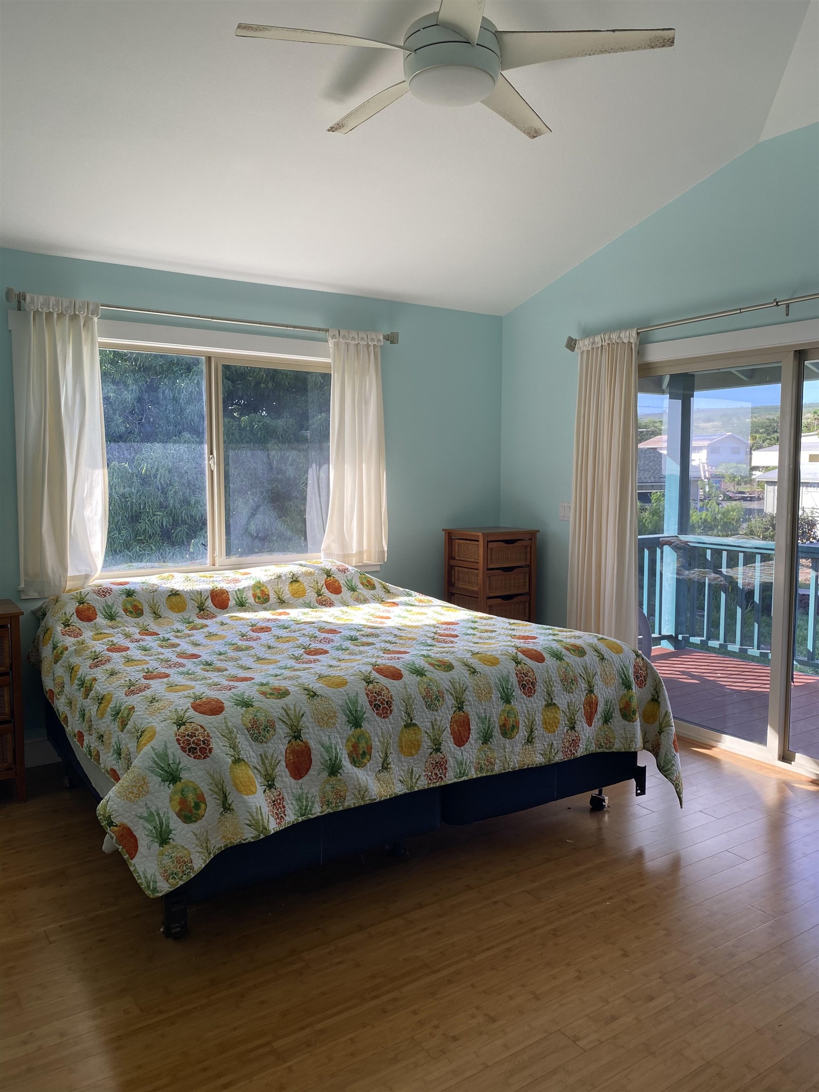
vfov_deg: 67.3
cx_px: 410
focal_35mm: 26
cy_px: 546
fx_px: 820
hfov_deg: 53.1
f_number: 1.8
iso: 32
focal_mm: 4.25
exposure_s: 1/122
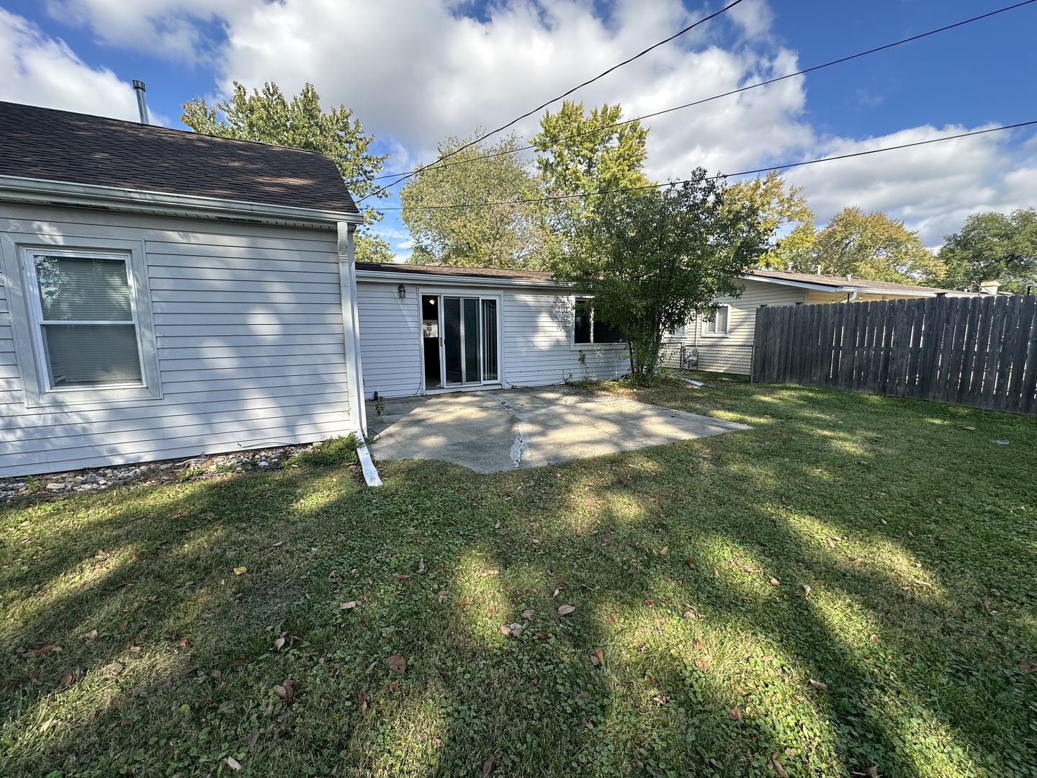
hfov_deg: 102.1
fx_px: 419
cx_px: 518
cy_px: 389
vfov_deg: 85.7
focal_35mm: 14
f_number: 2.2
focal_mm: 2.22
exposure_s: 1/654
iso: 40
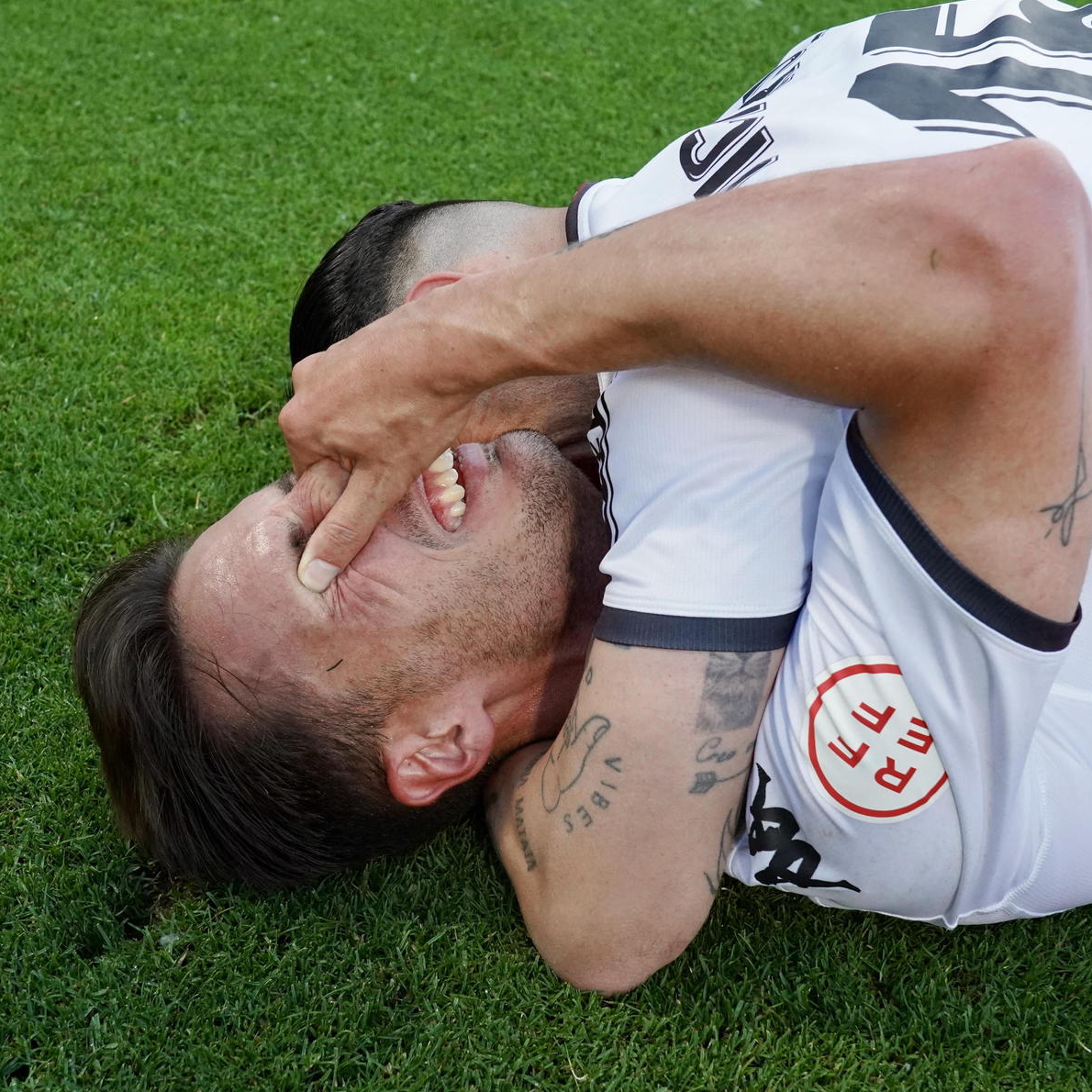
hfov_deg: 28.5
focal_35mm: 60
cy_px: 535
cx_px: 429
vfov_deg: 28.6
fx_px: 2141
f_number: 8
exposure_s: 1/500
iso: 4000
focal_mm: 42
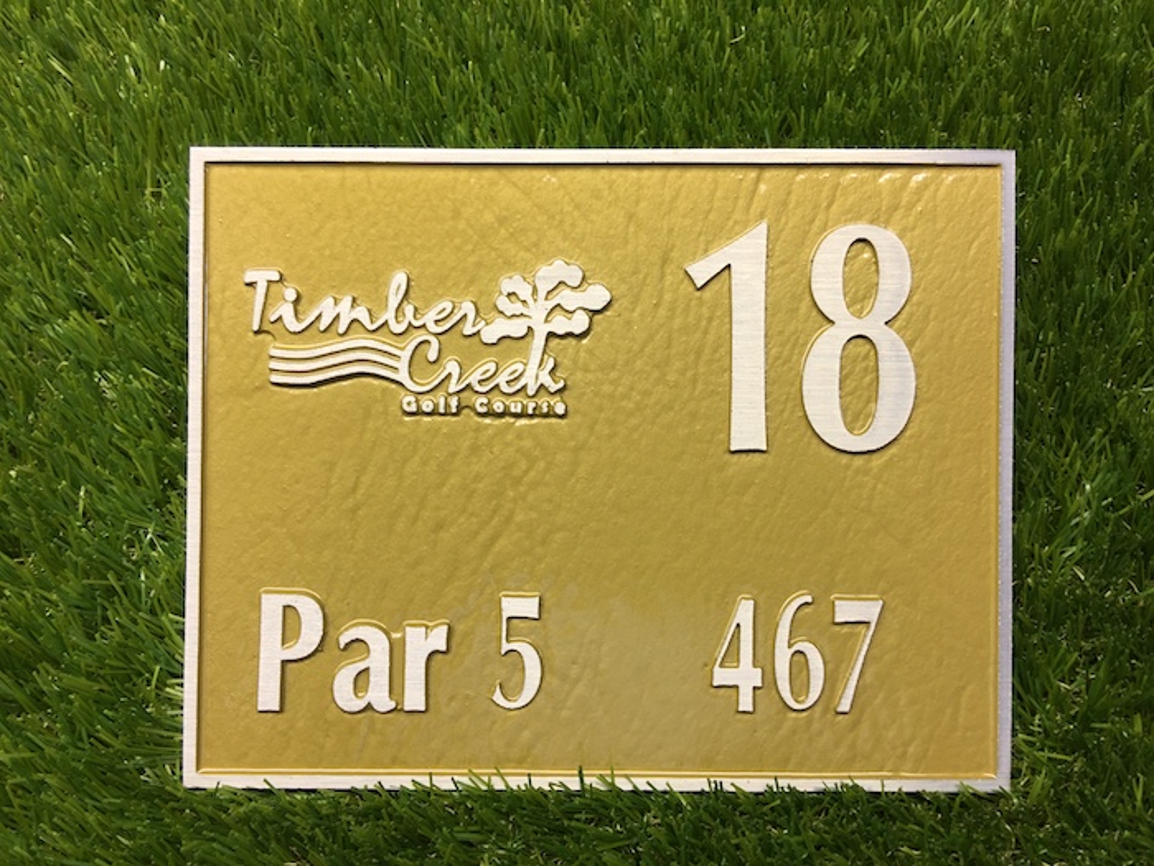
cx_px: 577
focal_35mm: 29
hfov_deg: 61.7
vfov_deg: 48.2
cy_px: 433
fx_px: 967
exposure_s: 1/60
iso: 40
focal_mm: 4.15
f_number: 2.2
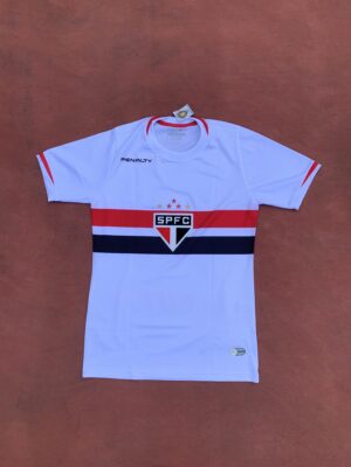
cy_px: 234
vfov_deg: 67.3
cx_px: 176
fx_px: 352
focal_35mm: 26
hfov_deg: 53.1
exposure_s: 1/435
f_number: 1.8
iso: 25
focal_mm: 4.25
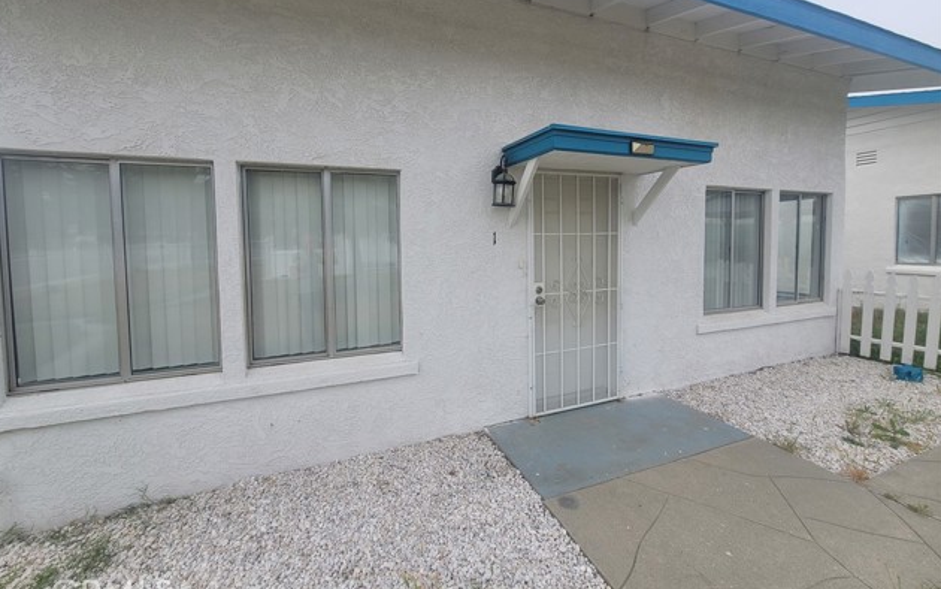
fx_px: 359
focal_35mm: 14
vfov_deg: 78.3
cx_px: 468
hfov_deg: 105.3
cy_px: 256
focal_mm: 2.2
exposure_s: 1/1218
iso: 64
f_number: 2.2
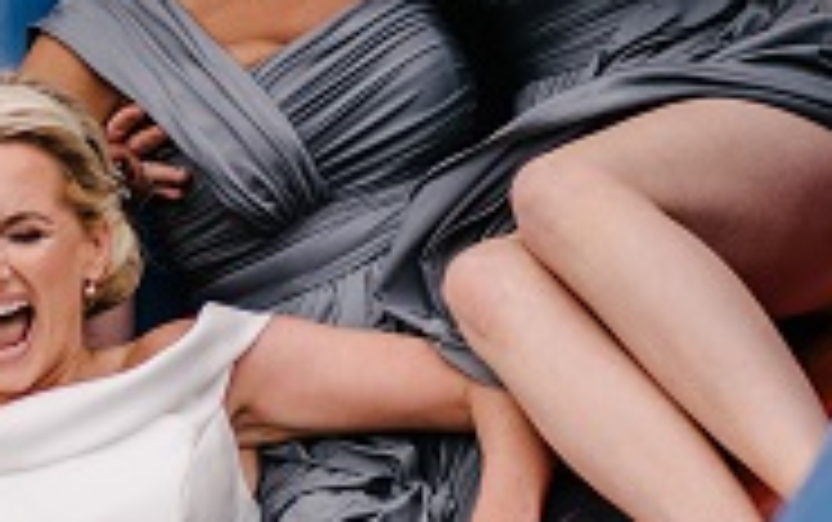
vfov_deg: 3.8
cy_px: 378
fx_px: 7966
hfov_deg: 6.0
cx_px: 126
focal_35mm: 351
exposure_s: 1/4000
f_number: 1.8
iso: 160
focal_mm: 85
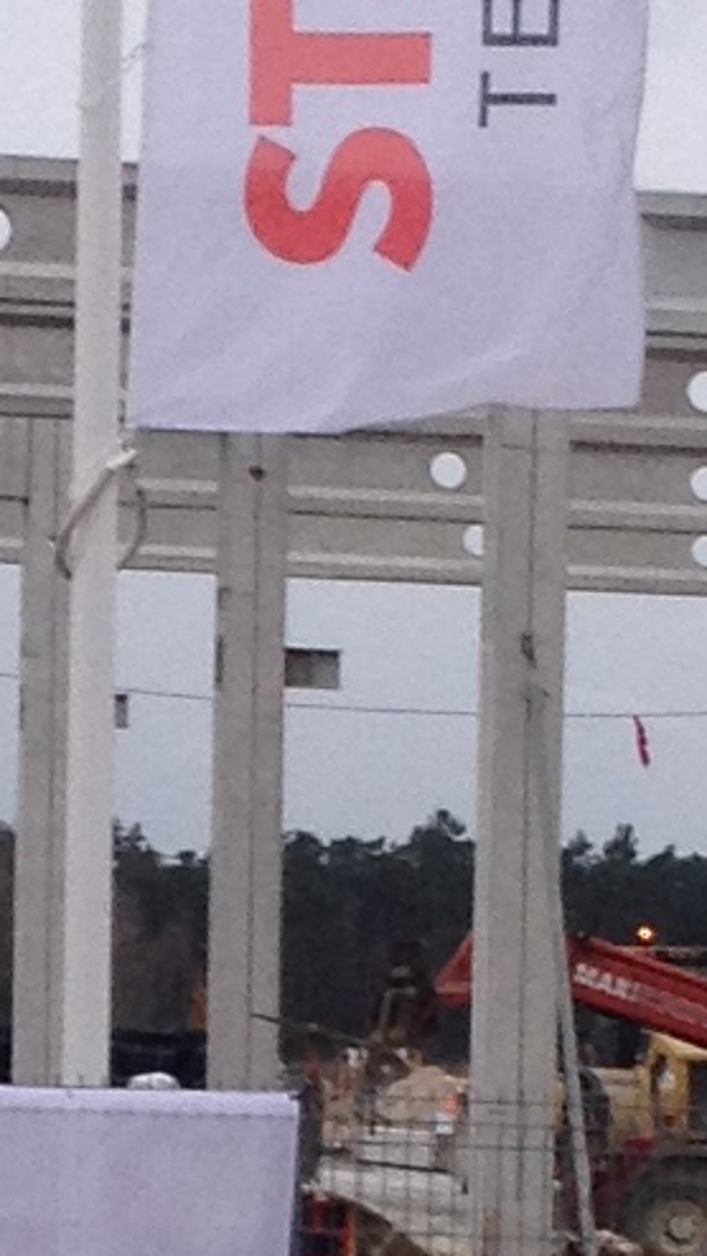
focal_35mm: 252
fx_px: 8396
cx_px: 173
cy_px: 1470
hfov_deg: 4.8
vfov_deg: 8.5
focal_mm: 4.28
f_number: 2.4
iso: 50
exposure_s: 1/986
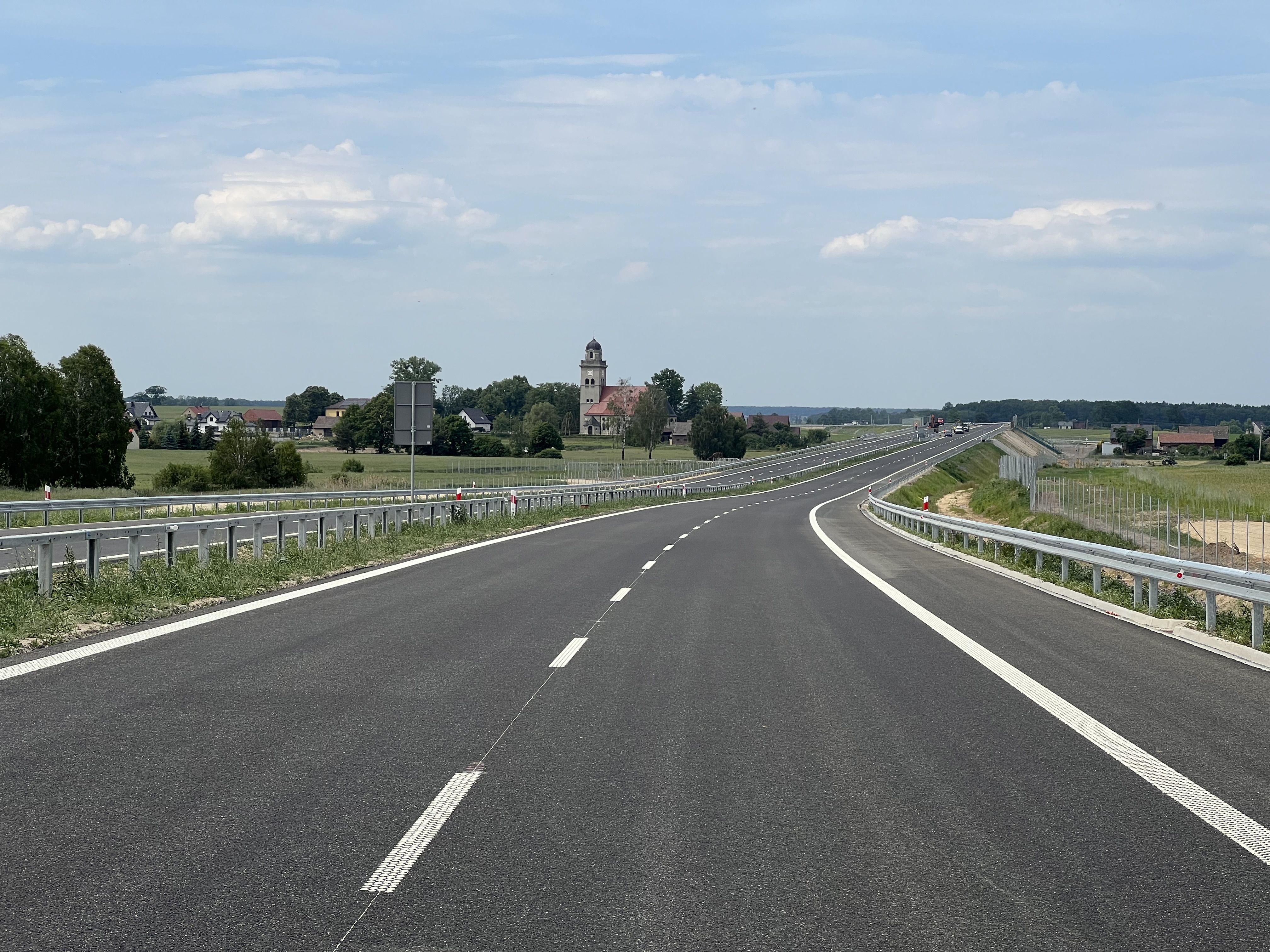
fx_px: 2825
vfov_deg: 19.1
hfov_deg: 25.3
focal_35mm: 77
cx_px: 635
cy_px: 476
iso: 32
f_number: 2.8
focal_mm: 9
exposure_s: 1/1074
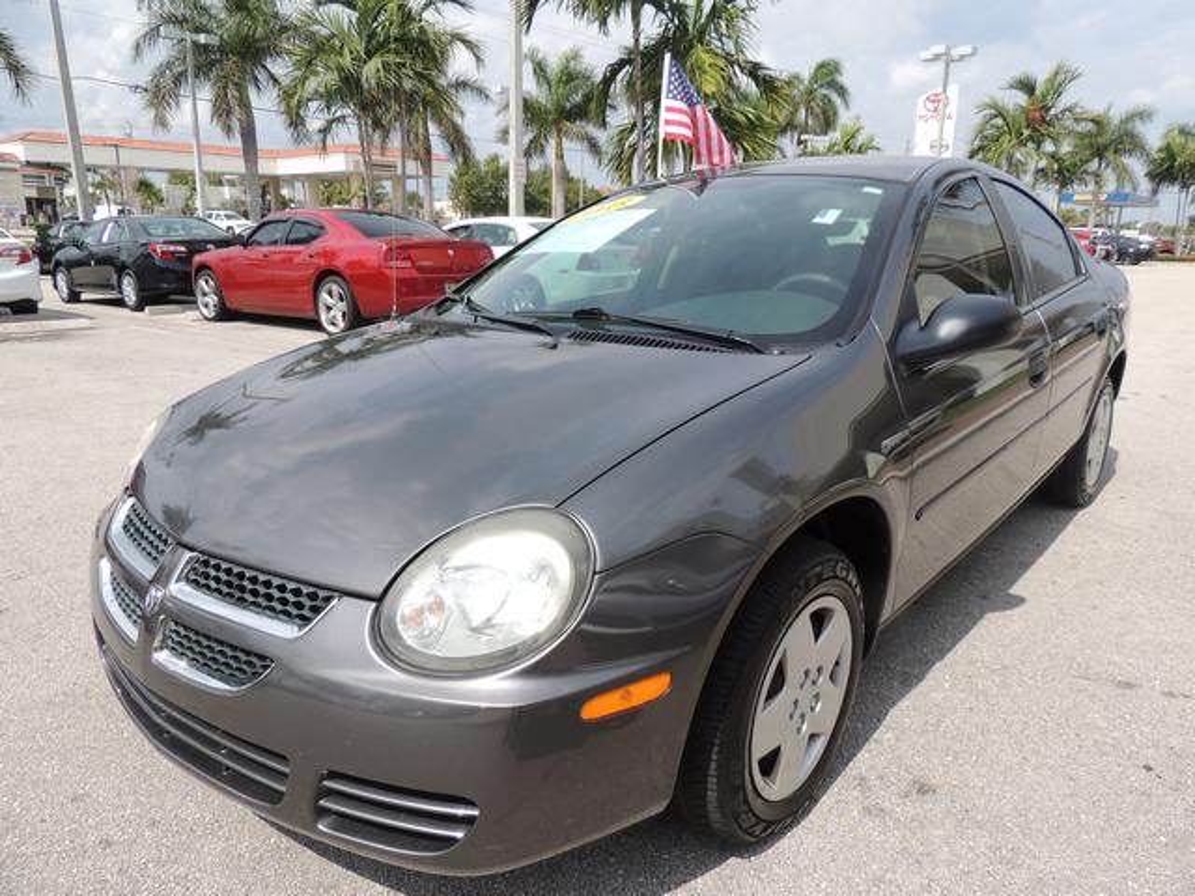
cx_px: 598
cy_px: 448
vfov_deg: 56.8
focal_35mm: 24
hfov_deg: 71.6
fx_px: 829
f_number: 3.3
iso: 100
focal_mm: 4.3
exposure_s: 1/1250
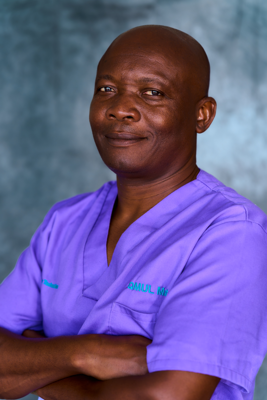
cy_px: 200
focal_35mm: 85
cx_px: 134
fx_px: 946
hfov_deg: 16.1
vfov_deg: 23.9
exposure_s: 1/200
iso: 200
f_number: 2.8
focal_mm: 85
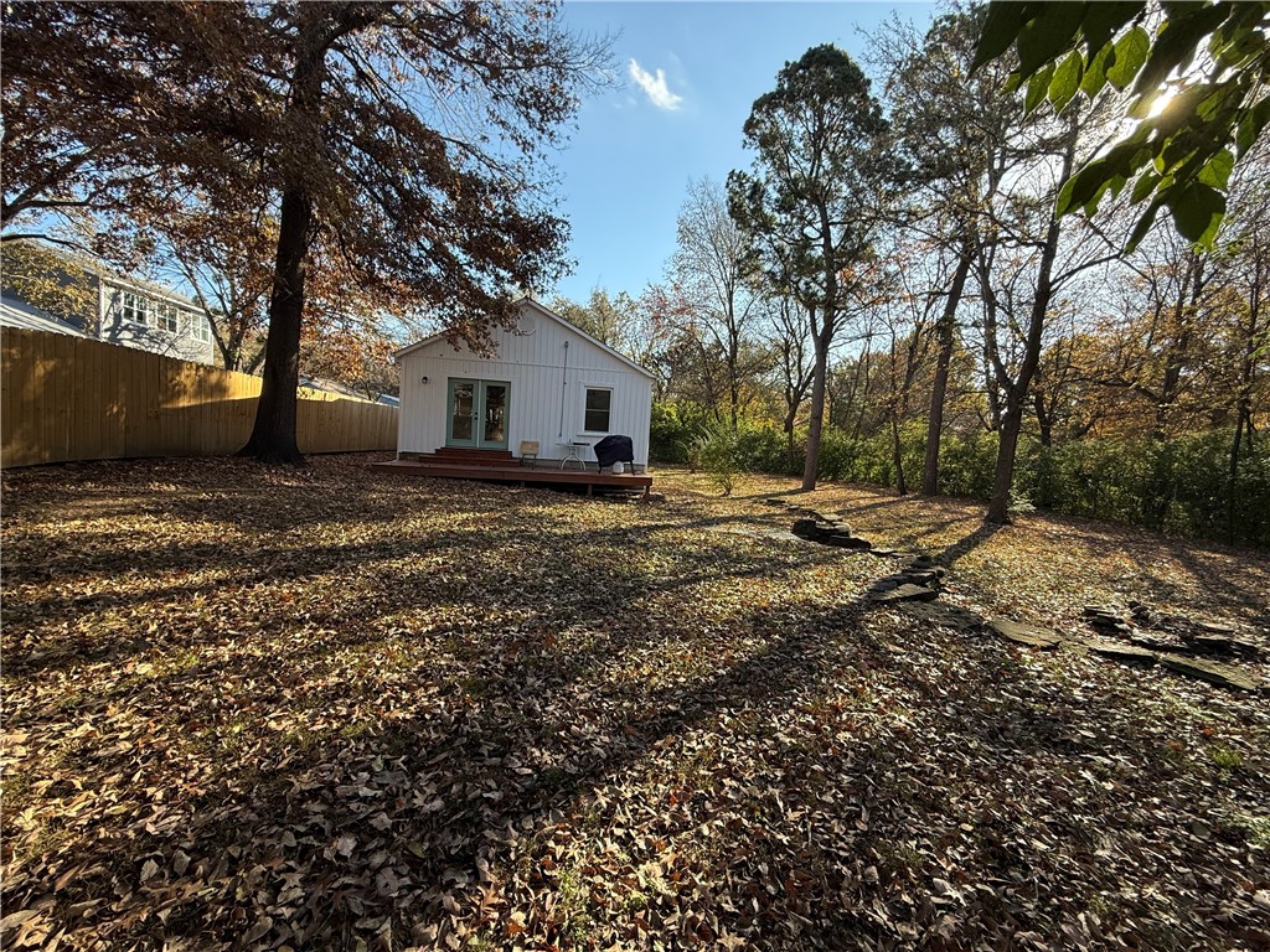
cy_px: 476
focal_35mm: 14
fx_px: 514
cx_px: 635
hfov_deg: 102.1
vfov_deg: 85.7
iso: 64
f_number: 2.2
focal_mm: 2.22
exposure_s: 1/461
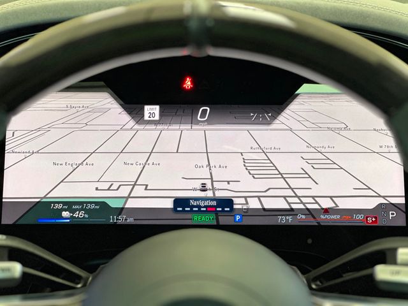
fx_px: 908
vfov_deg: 19.1
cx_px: 204
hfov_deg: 25.3
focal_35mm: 77
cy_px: 153
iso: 250
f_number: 2.8
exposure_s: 1/36
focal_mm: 9
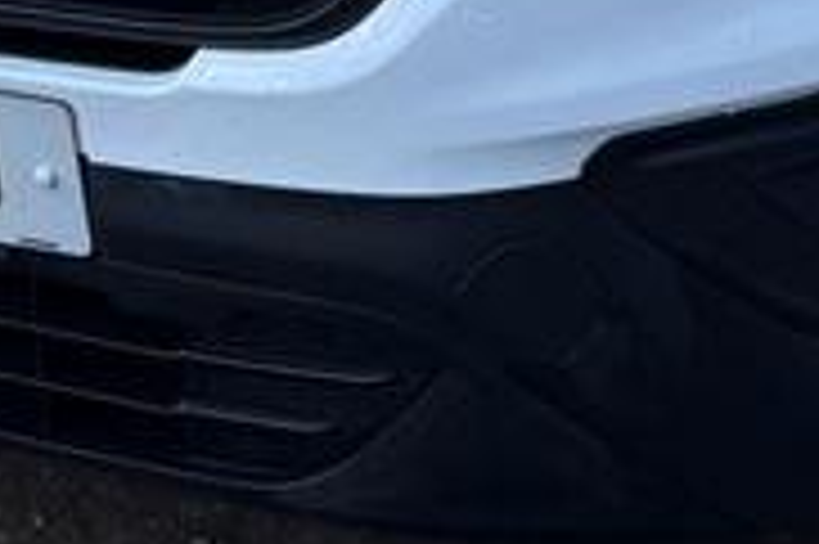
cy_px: -782
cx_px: 540
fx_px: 3023
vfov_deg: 9.2
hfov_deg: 15.4
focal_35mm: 133
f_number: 1.6
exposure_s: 1/840
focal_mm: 5.96
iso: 50
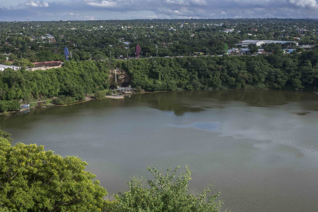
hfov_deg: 39.6
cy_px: 106
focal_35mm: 50
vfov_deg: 27.0
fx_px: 442
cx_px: 159
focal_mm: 50
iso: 50
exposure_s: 1/250
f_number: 5.6
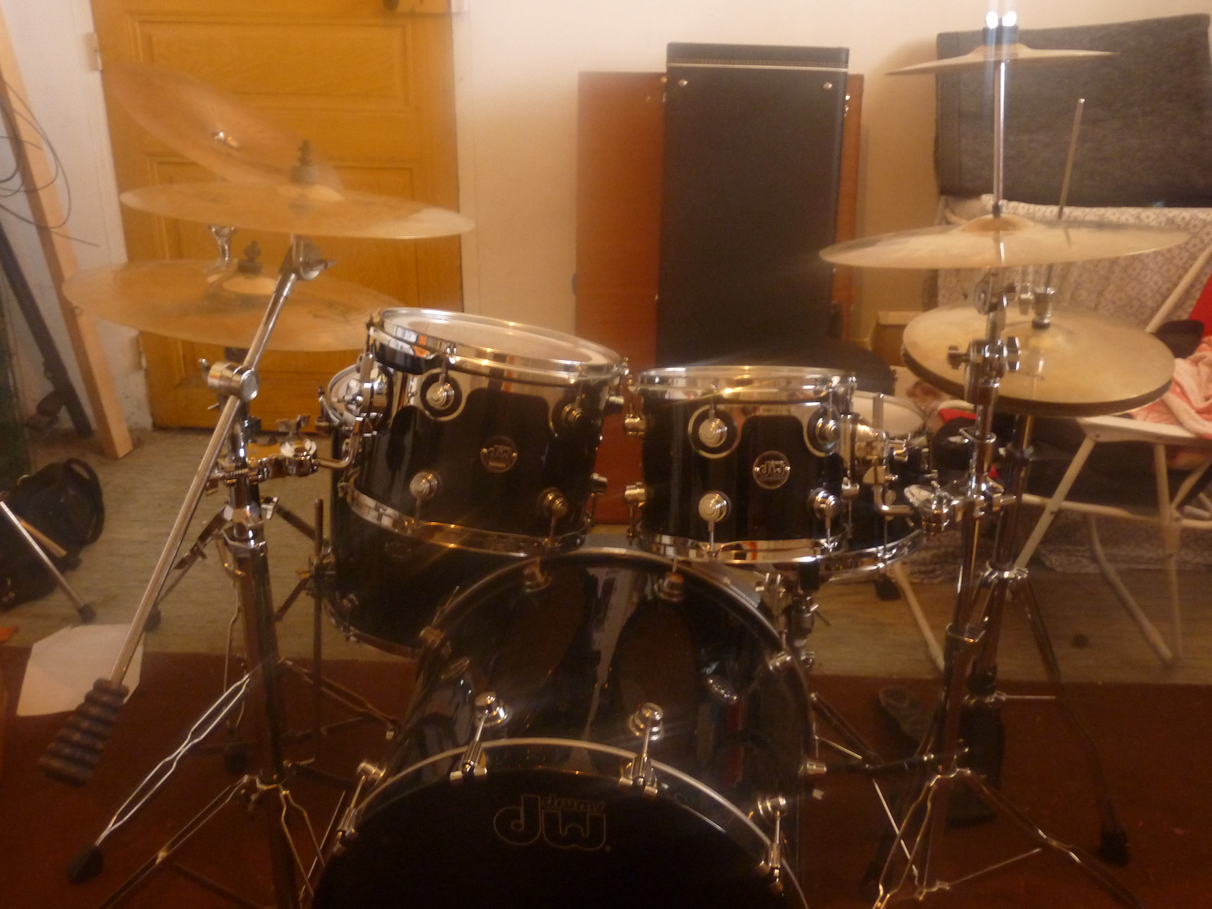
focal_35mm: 40
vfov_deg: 36.0
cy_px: 454
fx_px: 1401
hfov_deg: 46.8
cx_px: 606
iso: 400
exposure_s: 1/8
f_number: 3.6
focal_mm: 6.5
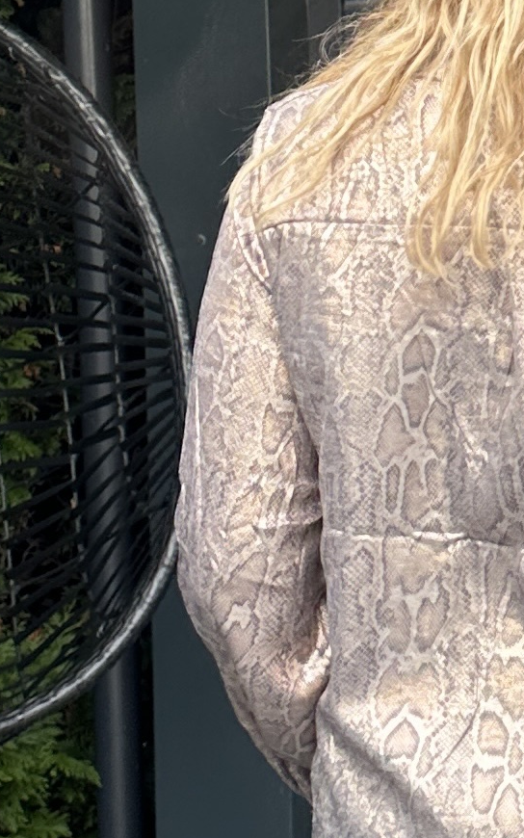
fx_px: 1142
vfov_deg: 40.2
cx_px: 574
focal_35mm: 50
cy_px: 357
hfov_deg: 24.2
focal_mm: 6.86
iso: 64
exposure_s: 1/121
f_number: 1.78
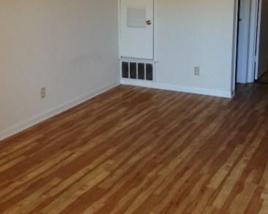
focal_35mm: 56
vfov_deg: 26.8
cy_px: 58
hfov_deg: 33.6
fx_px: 444
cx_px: 146
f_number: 2.4
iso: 100
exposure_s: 1/20
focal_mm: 4.12
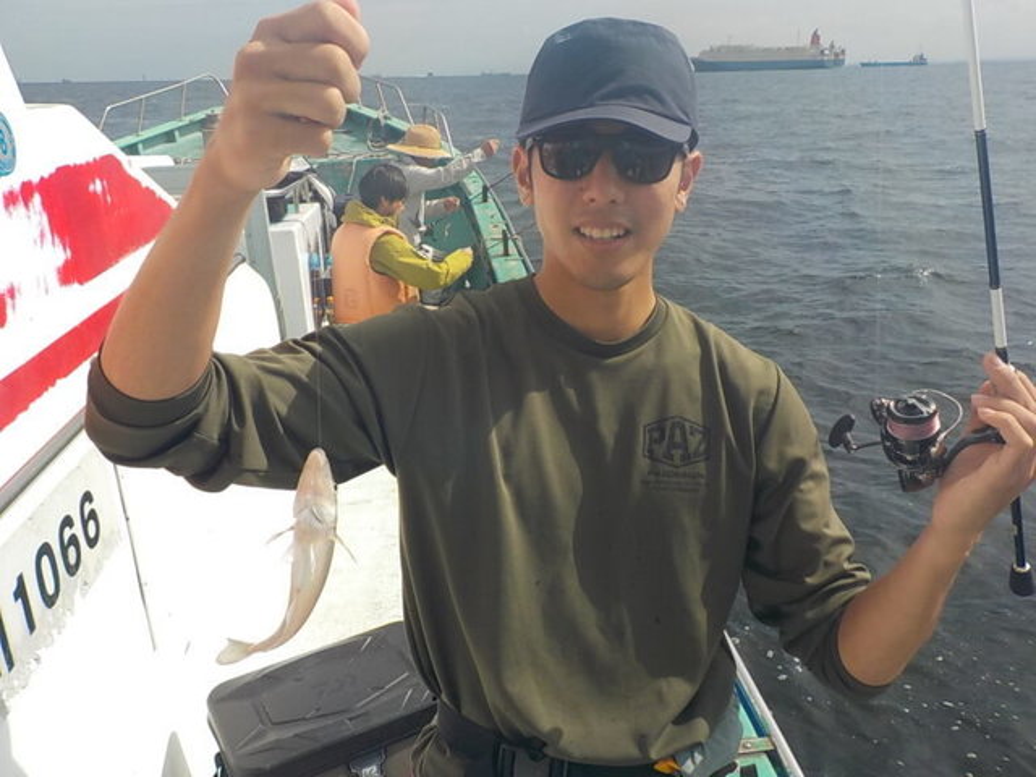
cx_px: 518
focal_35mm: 30
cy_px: 388
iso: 125
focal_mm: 4.1
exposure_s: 1/2000
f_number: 3.3
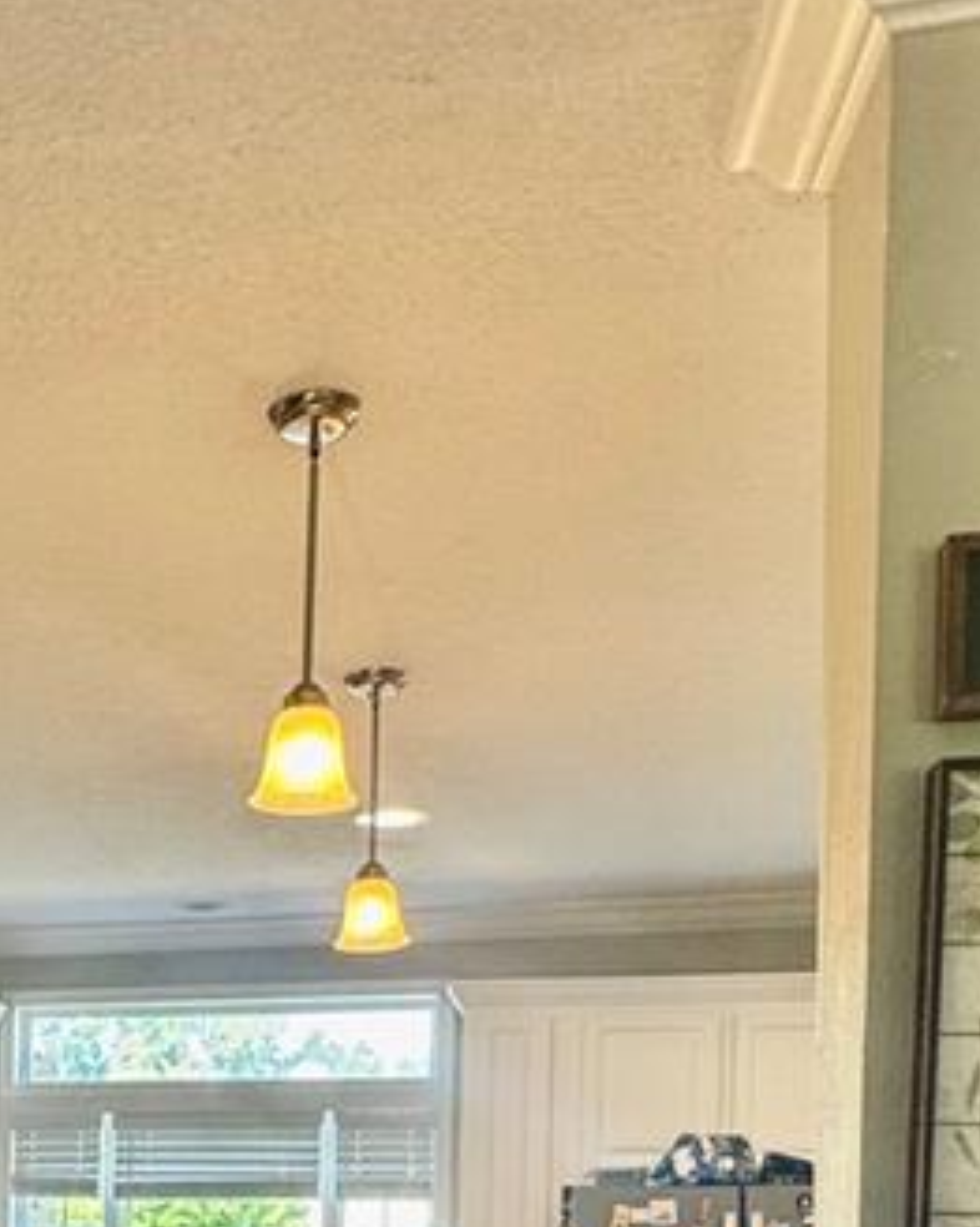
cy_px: 1249
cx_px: -67
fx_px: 1814
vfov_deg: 33.8
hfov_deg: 27.9
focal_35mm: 50
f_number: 2.2
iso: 160
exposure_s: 1/120
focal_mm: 2.22
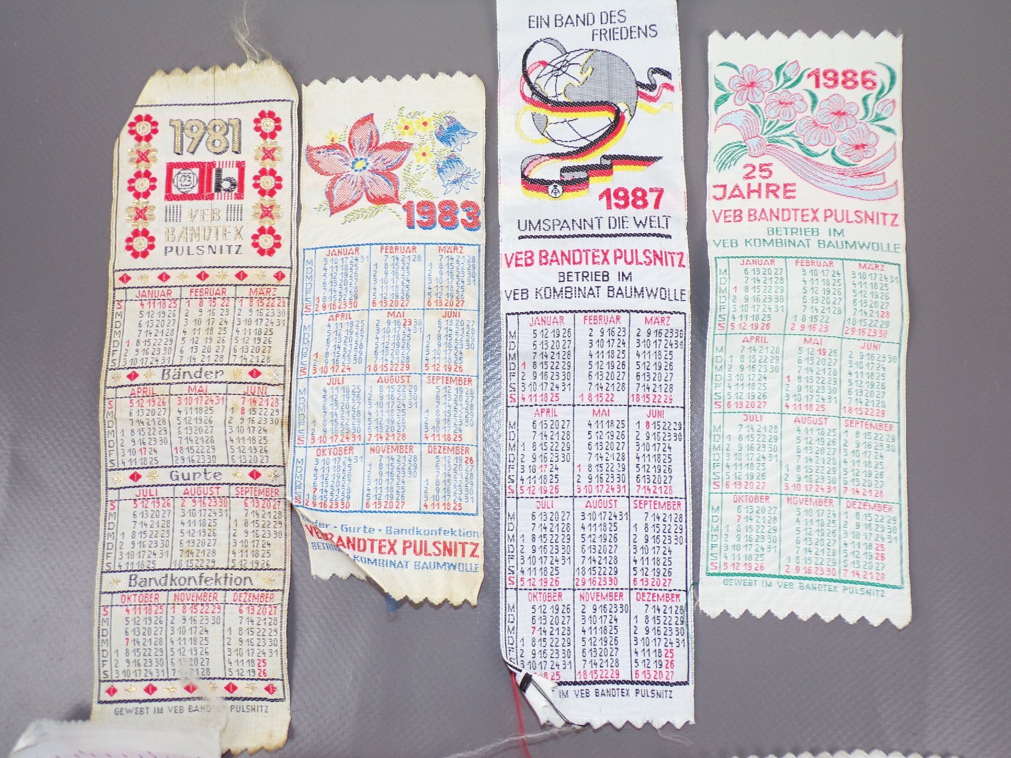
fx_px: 935
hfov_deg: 56.8
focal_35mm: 32
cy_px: 379
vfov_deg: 44.2
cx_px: 506
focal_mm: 5.8
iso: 80
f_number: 3.2
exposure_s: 1/38
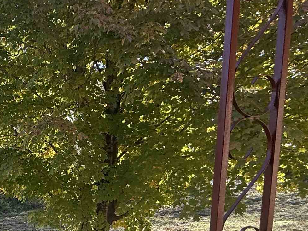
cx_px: -78
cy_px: 195
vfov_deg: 31.7
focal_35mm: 44
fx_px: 392
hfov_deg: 33.3
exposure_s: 1/351
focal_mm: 2.22
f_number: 2.2
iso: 64
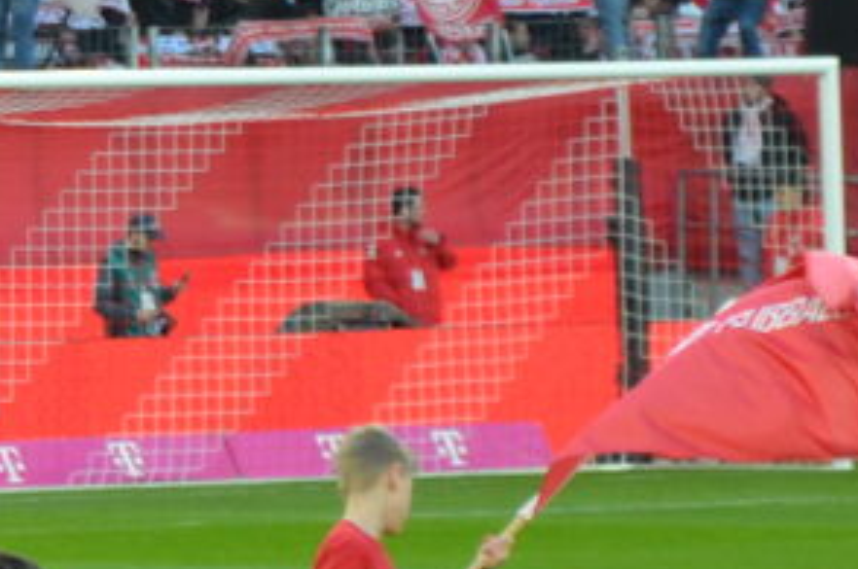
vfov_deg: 2.9
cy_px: -128
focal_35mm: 474
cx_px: -616
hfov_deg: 4.3
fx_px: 11278
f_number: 5
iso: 560
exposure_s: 1/250
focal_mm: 58
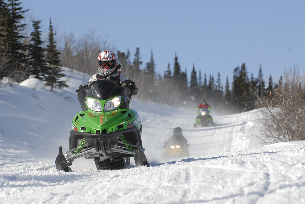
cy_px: 102
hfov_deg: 8.6
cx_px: 152
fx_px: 2036
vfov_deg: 5.7
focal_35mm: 240
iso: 200
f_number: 8
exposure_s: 1/800
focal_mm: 160
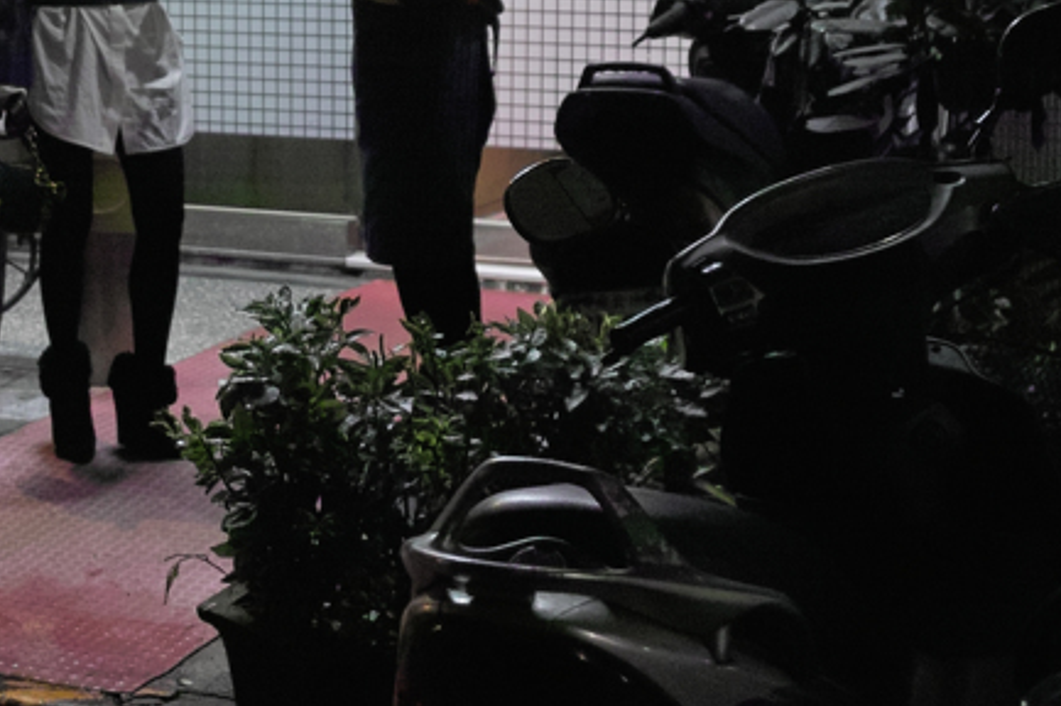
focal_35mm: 97
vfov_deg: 13.9
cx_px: 93
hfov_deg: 20.6
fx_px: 2857
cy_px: -20
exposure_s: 1/30
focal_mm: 24.2
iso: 800
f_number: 2.8
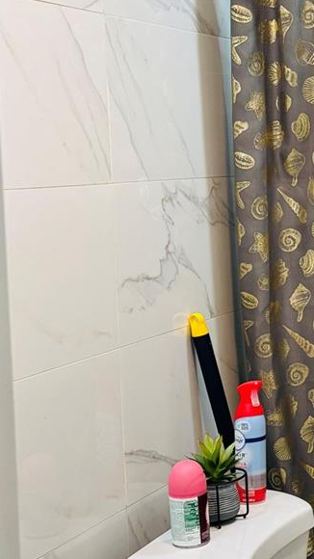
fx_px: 1111
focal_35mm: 75
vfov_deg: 28.2
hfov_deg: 14.5
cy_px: 258
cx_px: 530
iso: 160
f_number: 1.6
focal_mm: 5.96
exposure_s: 1/60
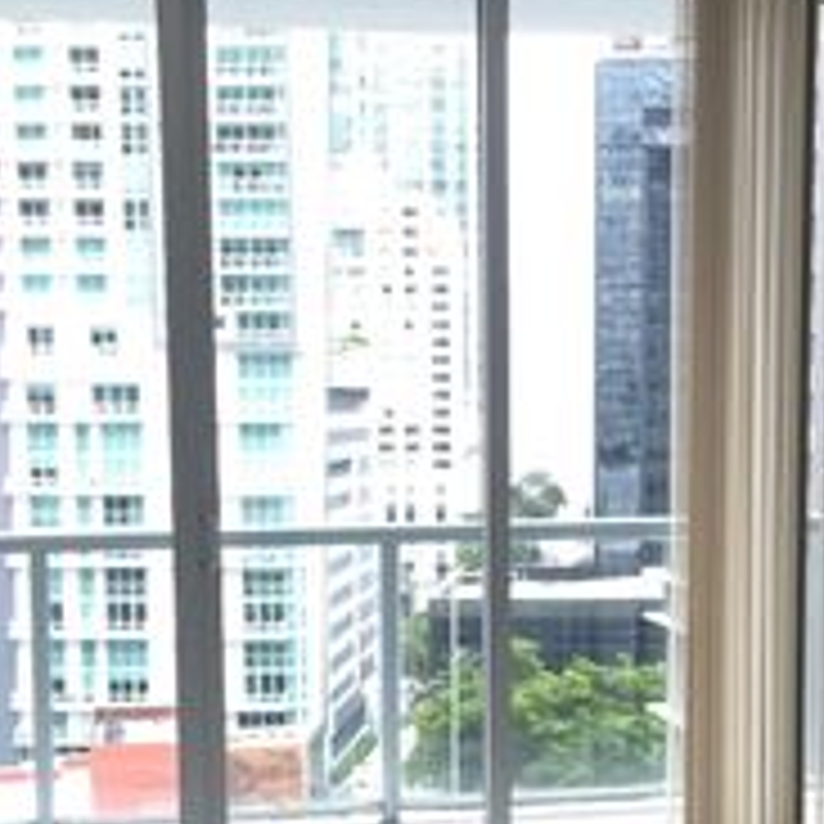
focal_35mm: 70
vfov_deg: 24.2
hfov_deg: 24.6
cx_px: 531
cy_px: 669
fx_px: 1885
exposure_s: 1/60
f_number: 2.2
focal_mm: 4.15
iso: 32
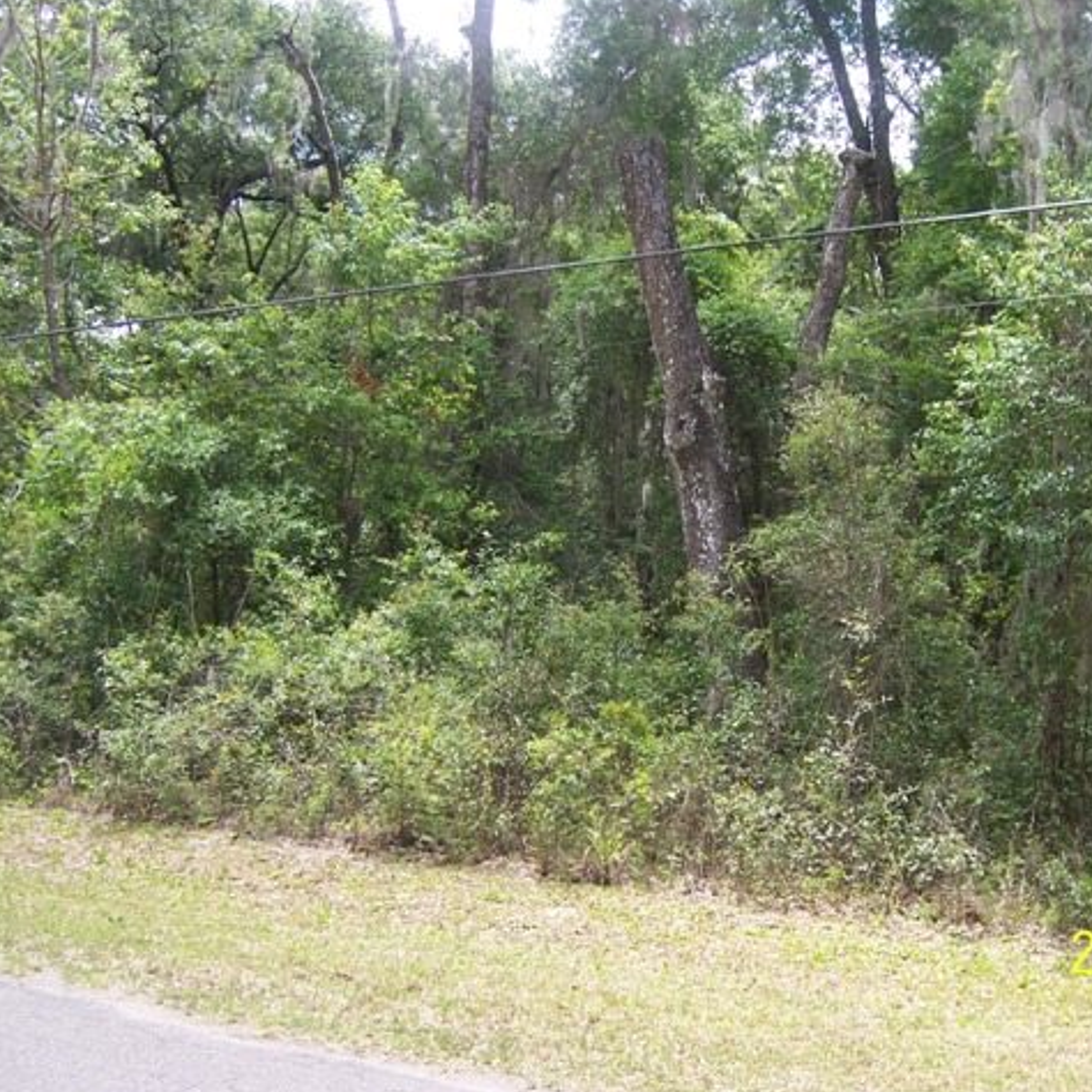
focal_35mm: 43
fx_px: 1535
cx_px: 698
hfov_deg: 38.9
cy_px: 546
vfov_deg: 39.2
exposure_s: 1/200
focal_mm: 6.2
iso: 80
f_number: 2.8
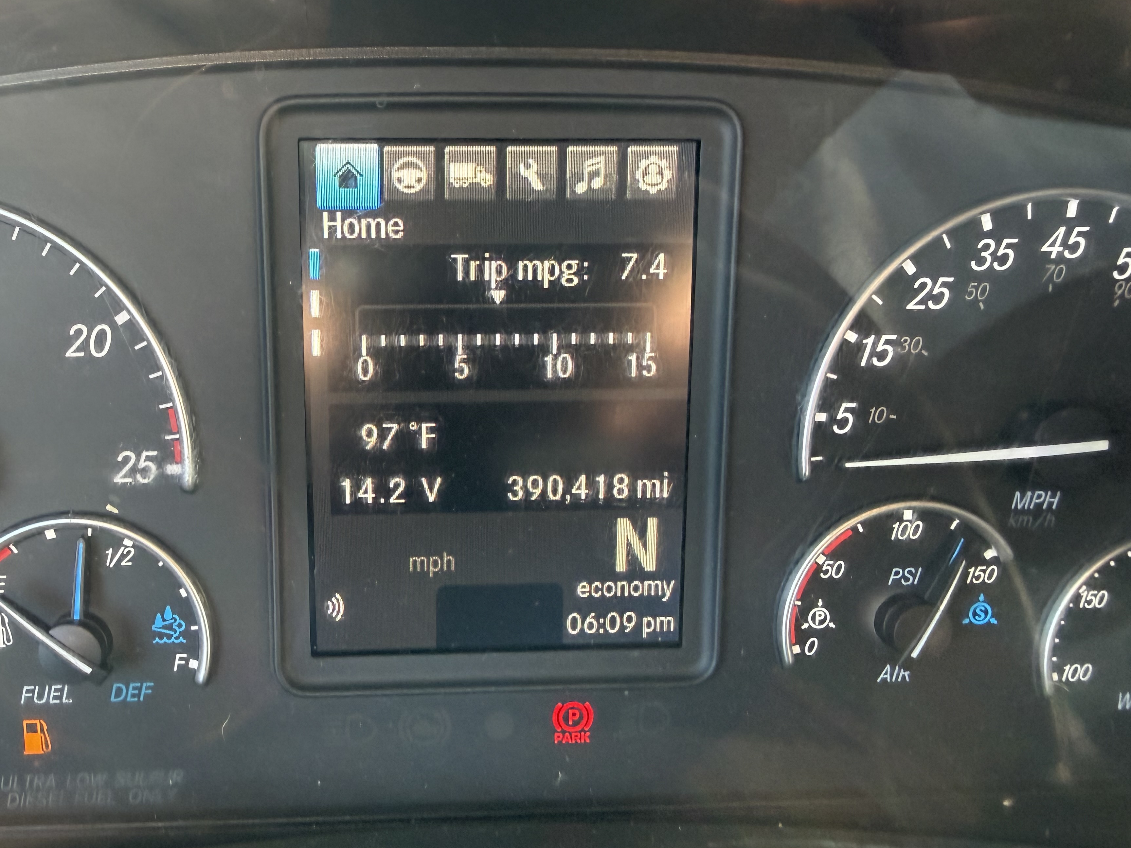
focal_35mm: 28
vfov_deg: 49.7
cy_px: 446
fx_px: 915
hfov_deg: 63.2
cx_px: 487
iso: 320
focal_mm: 2.22
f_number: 2.2
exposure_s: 1/95
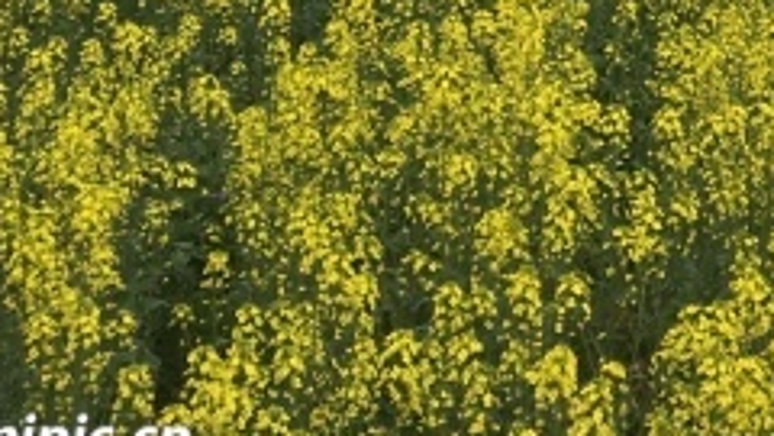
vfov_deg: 8.0
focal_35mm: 135
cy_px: -746
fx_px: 2771
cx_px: 1161
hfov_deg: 14.8
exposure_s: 1/2079
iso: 25
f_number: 2.2
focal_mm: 4.15
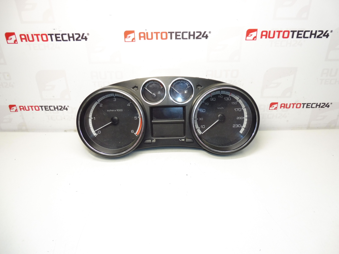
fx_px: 235
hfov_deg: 71.6
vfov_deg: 56.8
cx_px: 170
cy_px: 127
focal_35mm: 24
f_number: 3.5
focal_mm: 4.3
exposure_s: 1/60
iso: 200
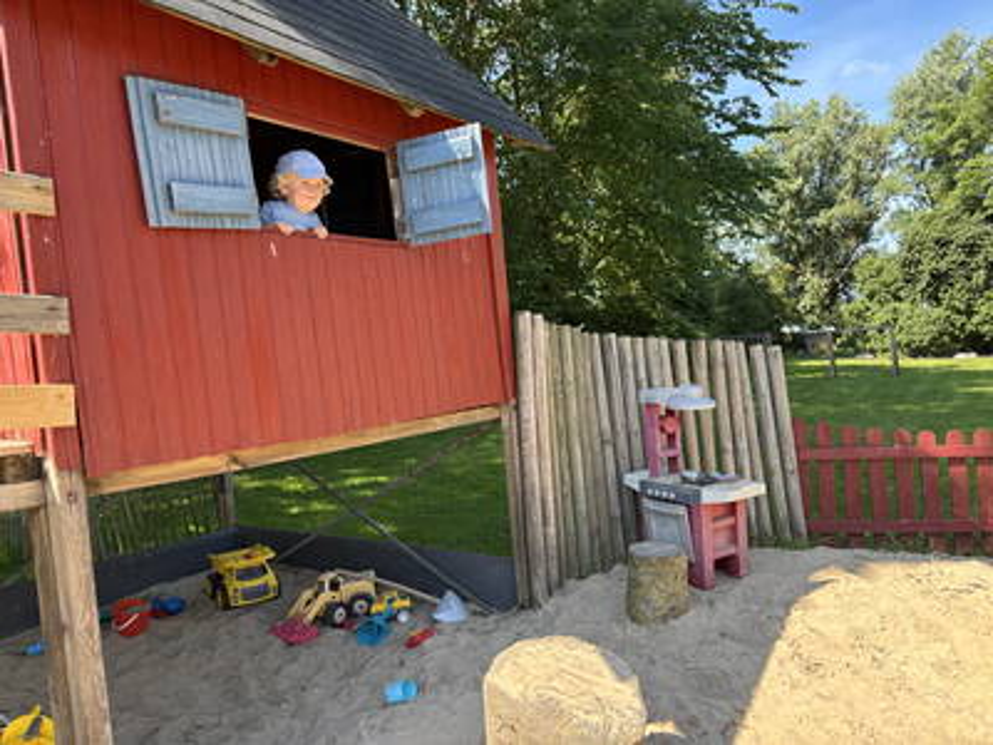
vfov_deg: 53.1
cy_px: 372
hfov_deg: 67.3
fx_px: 746
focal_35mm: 26
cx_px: 496
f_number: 1.6
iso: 50
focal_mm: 5.96
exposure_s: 1/364
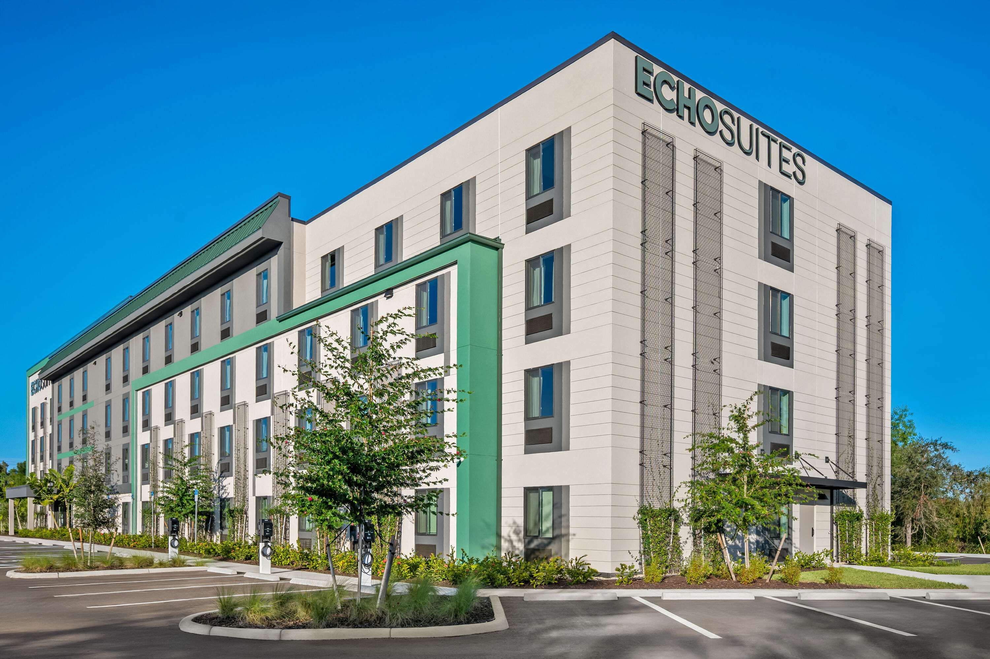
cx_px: 495
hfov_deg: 73.8
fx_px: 660
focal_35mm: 24
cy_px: 330
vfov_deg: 53.1
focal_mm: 24
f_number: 8
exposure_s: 1/100
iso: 100
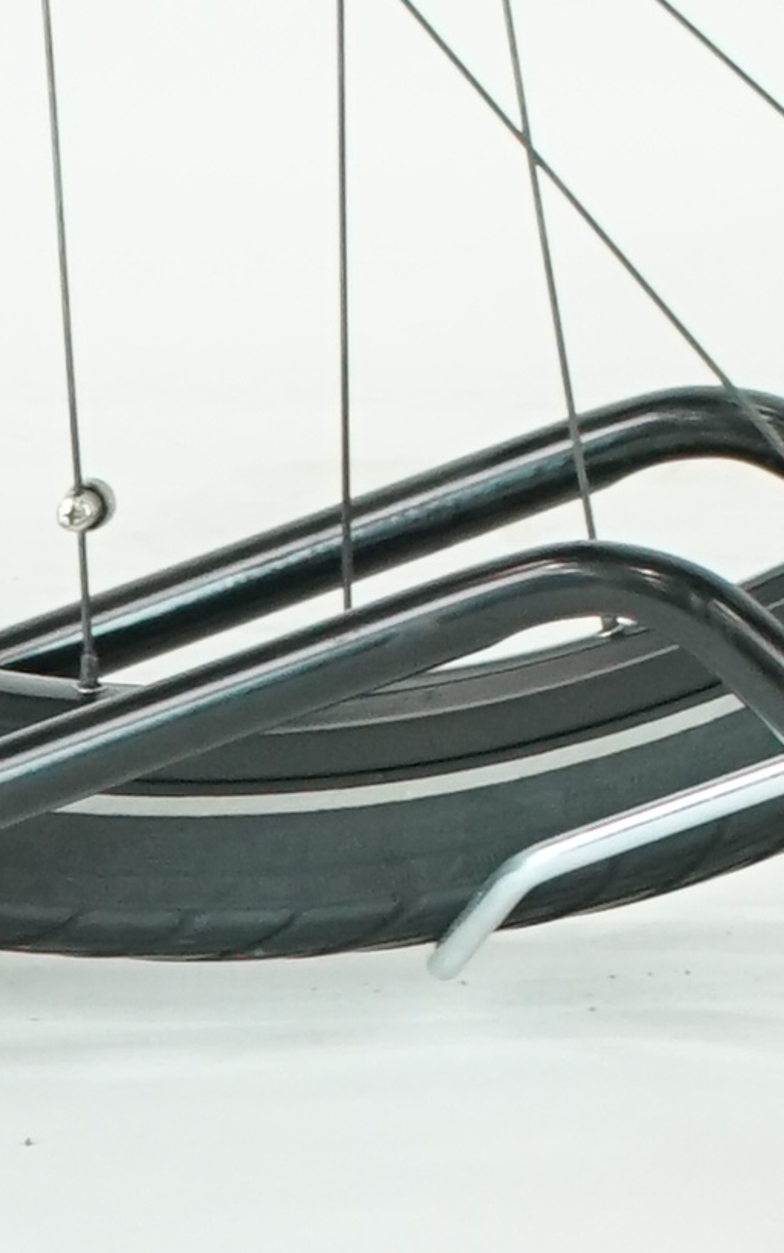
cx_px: 2809
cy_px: -1753
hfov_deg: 3.2
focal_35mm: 404
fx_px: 13804
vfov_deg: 5.0
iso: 1600
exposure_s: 1/200
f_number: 5
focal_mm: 54
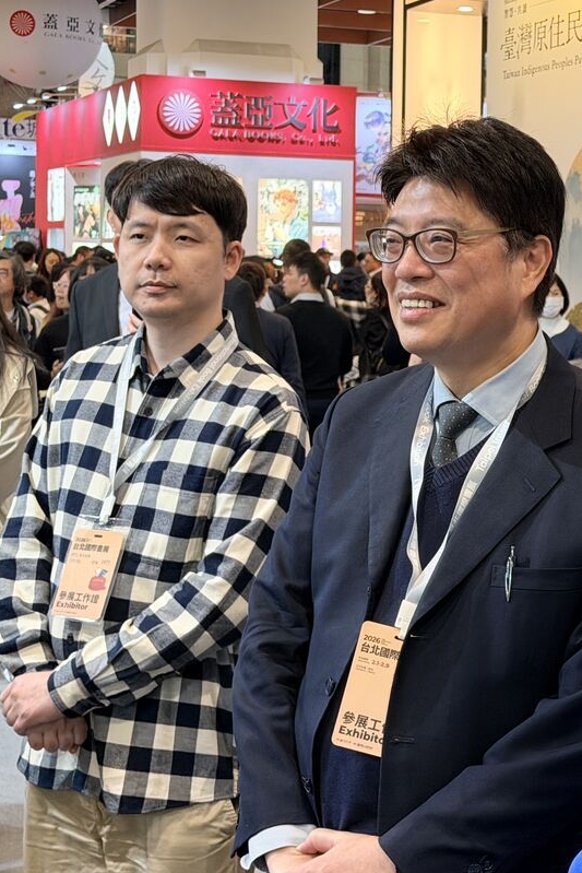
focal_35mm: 80
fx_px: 1939
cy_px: 393
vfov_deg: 25.3
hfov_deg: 16.9
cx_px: 470
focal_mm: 6.76
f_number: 1.78
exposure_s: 1/60
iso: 100
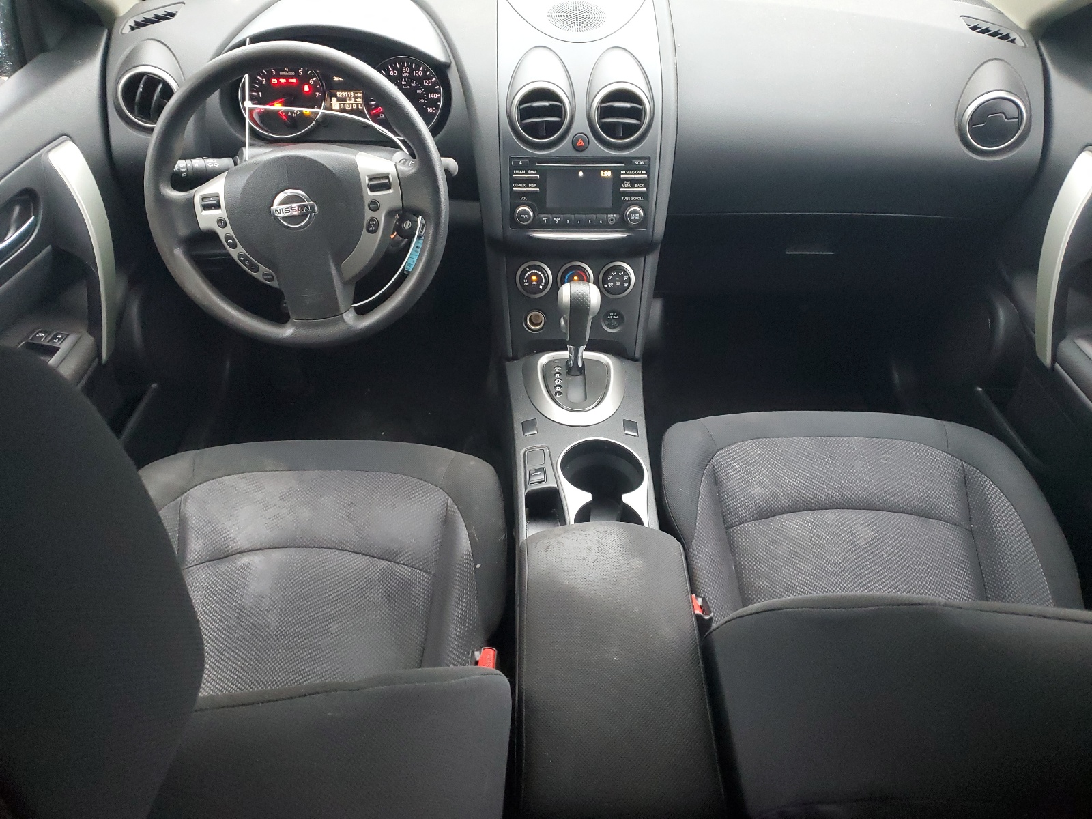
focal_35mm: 26
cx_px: 546
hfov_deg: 67.3
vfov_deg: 53.1
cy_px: 410
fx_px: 820
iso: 342
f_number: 1.5
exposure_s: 1/60.2
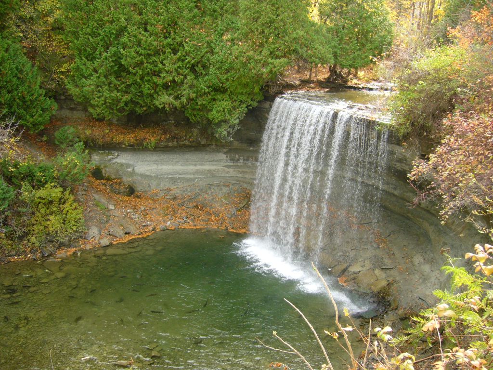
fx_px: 498
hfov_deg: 52.6
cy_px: 185
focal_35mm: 35
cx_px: 246
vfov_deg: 40.7
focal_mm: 5.8
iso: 100
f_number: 2.8
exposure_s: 1/125
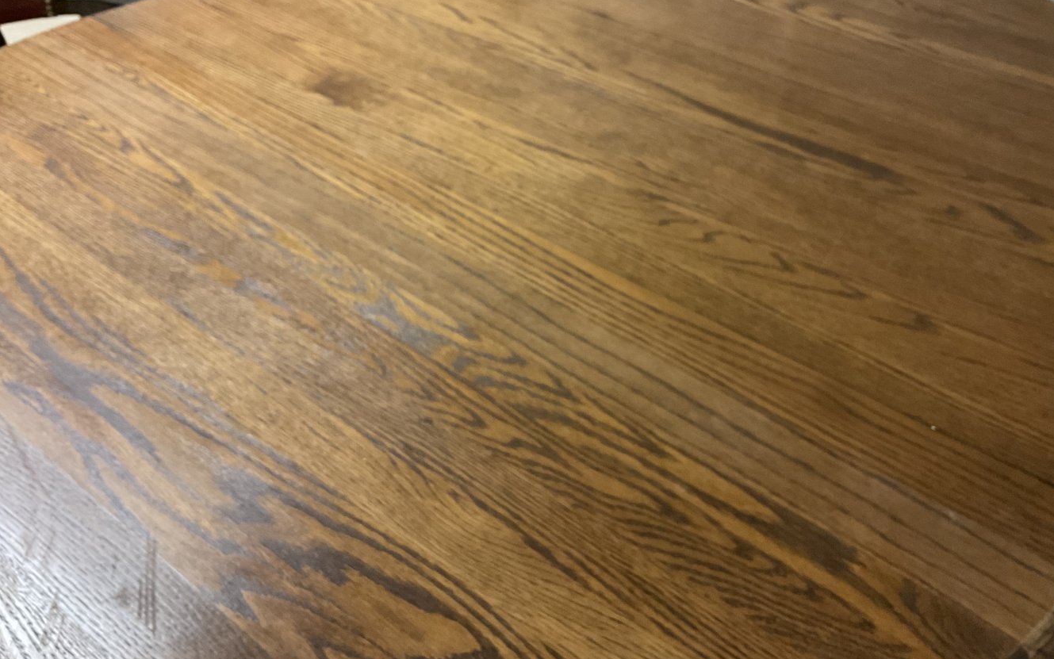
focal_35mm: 35
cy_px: 283
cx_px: 574
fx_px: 1005
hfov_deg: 55.2
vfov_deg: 36.2
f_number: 1.8
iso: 250
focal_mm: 3
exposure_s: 1/40
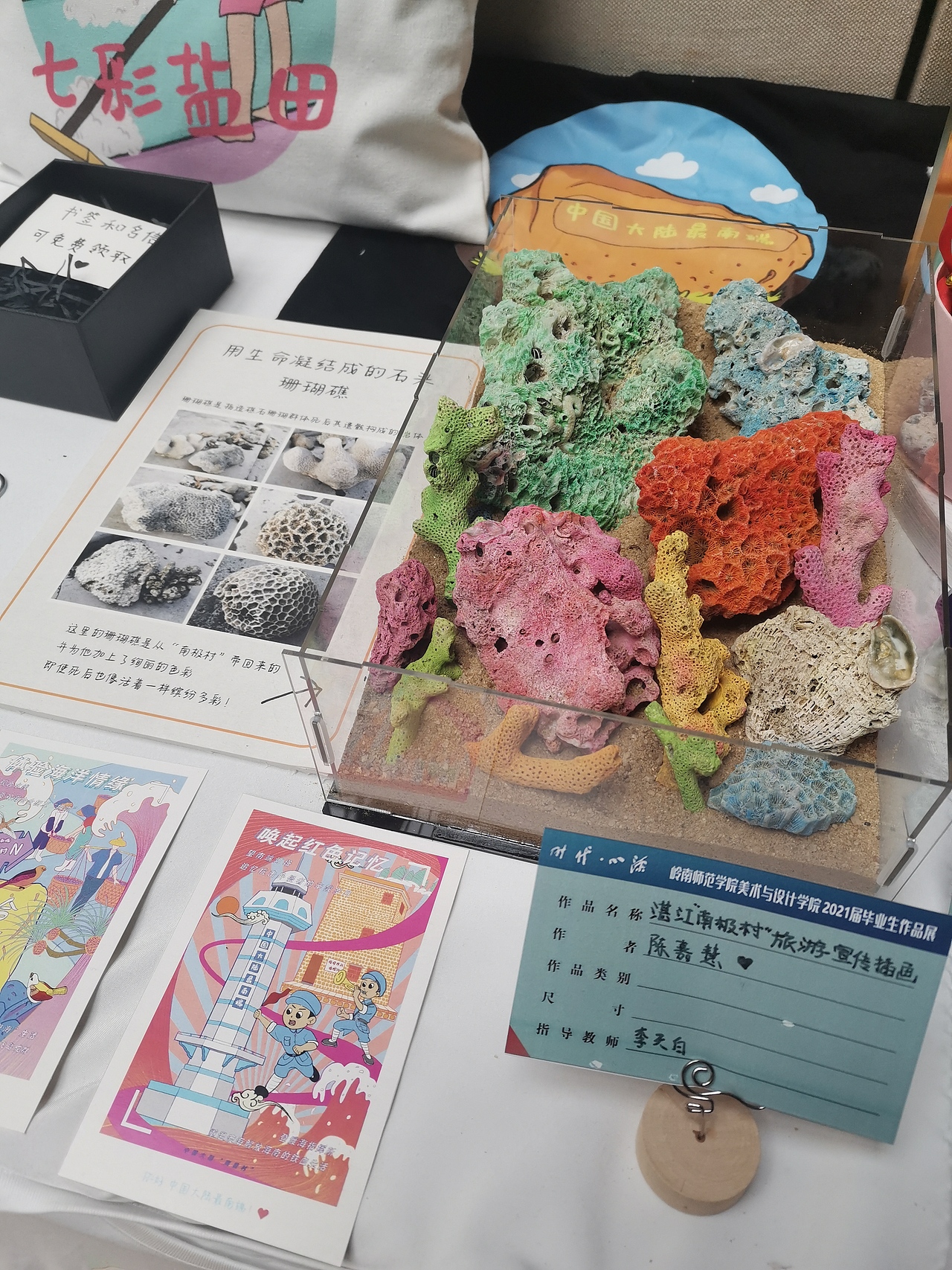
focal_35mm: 26
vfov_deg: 67.3
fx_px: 954
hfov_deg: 53.1
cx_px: 476
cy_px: 635
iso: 50
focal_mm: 4.75
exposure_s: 1/126
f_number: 1.8
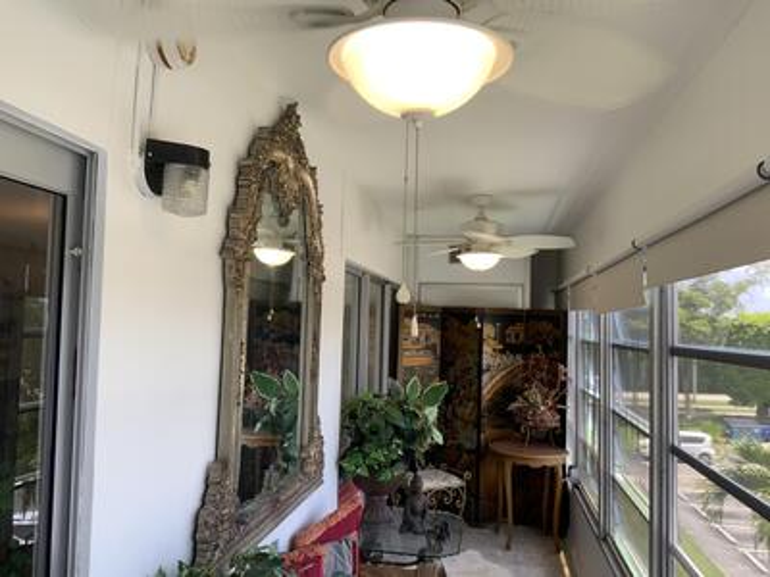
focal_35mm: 29
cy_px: 288
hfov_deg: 61.7
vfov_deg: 48.2
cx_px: 385
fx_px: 645
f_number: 1.8
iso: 50
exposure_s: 1/120
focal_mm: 3
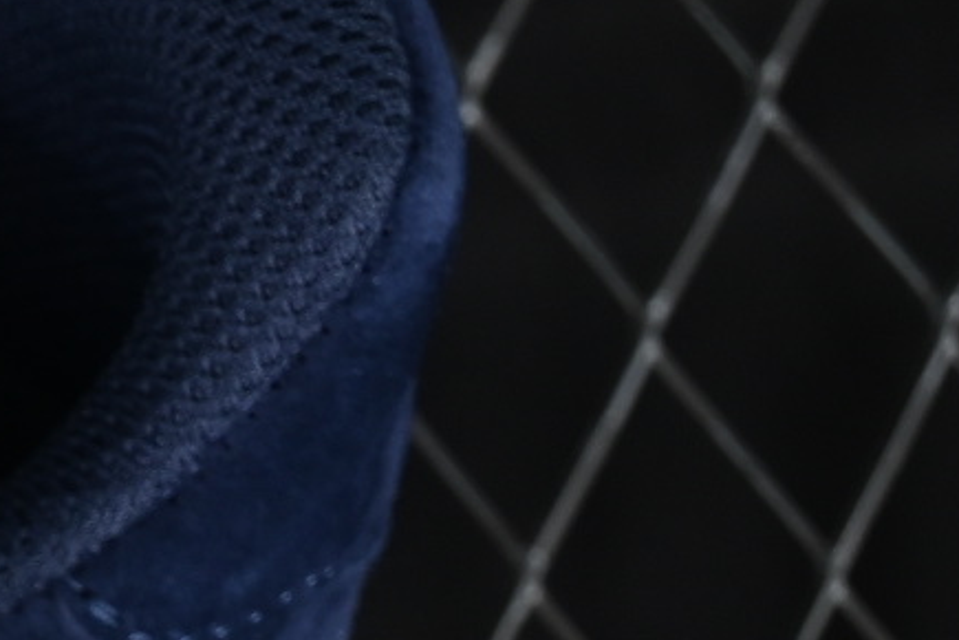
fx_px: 12786
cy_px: 1417
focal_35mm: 480
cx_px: -1653
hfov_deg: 4.2
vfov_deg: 2.8
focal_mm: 50
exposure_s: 1/50
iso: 160
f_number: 6.3
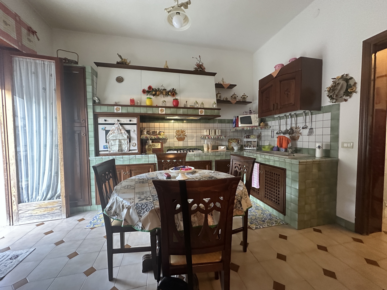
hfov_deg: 102.1
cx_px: 194
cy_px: 145
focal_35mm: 14
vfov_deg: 85.7
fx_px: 157
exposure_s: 1/50
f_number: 2.2
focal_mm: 2.22
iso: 640
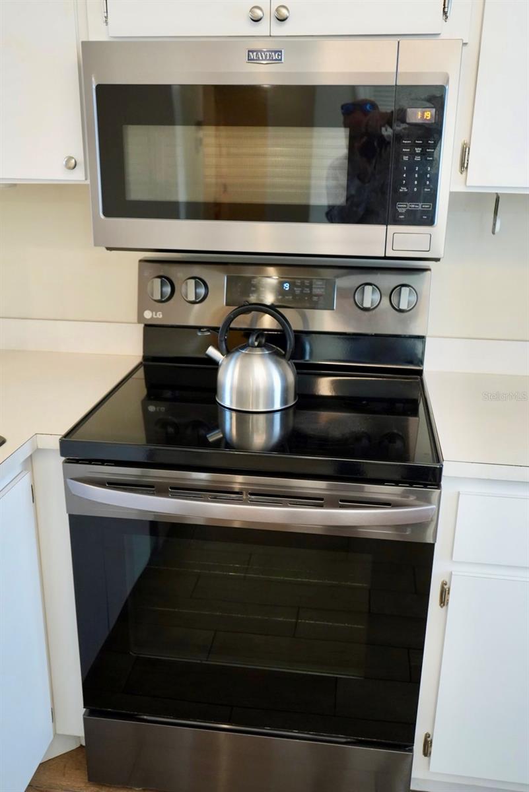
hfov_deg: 40.0
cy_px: 396
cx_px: 264
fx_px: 727
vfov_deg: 57.2
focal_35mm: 33
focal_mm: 33
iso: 4000
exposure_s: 1/160
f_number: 4
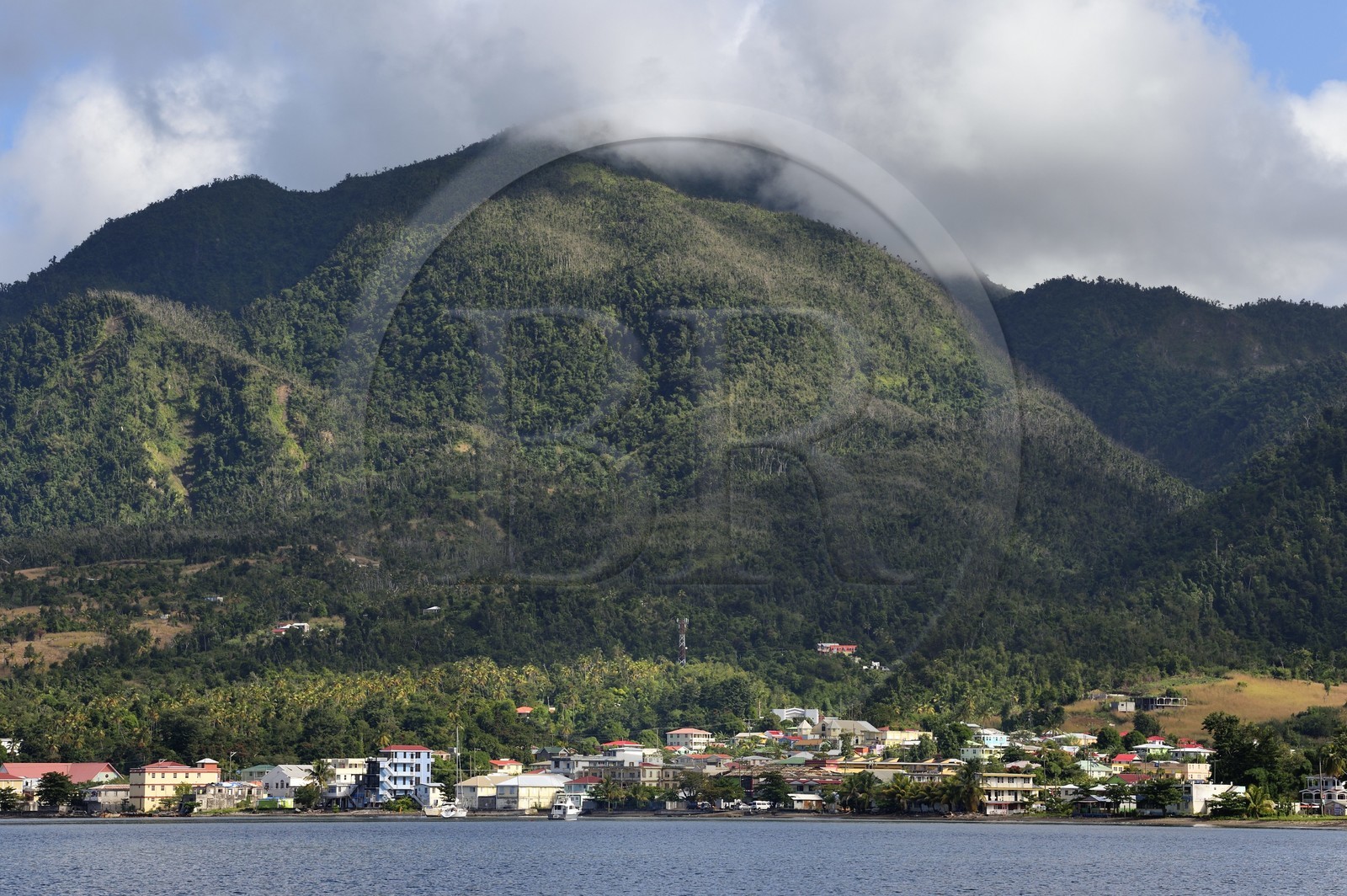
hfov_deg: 15.8
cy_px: 448
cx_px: 674
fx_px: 4860
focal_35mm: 130
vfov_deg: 10.5
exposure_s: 1/500
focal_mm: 130
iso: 200
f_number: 9
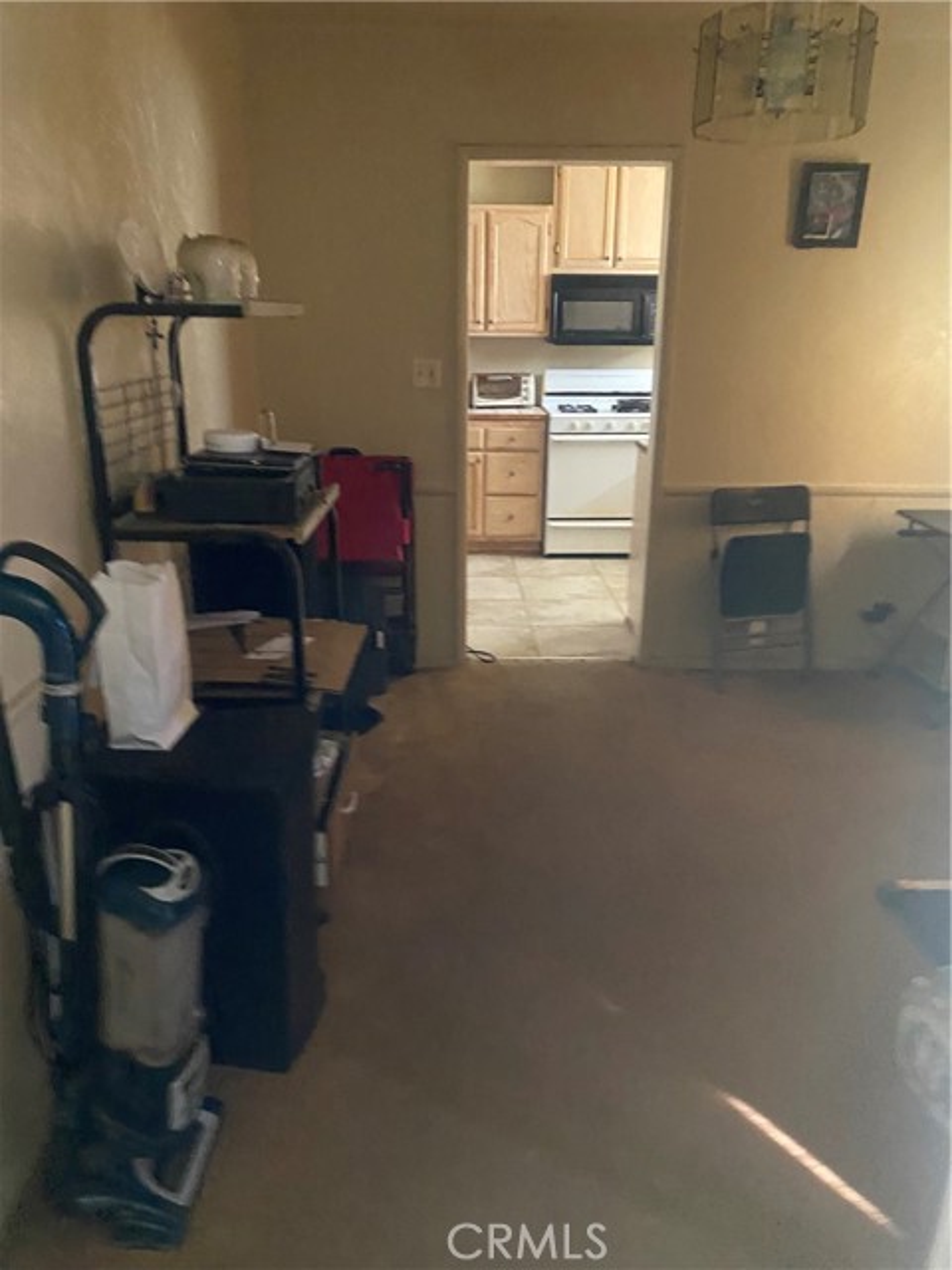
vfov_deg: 67.3
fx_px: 953
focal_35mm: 26
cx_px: 476
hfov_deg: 53.1
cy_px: 635
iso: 800
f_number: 1.8
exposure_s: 1/30
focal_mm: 4.25
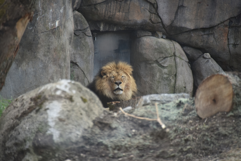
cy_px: 80
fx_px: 2009
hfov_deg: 6.9
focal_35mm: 300
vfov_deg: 4.6
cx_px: 120
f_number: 5.6
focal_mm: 300
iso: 640
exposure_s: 1/640
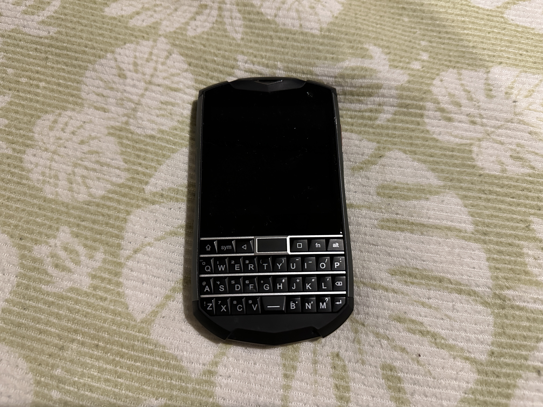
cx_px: 272
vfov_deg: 56.8
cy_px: 204
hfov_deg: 71.6
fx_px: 376
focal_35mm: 24
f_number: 1.78
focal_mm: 6.86
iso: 800
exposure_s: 1/50
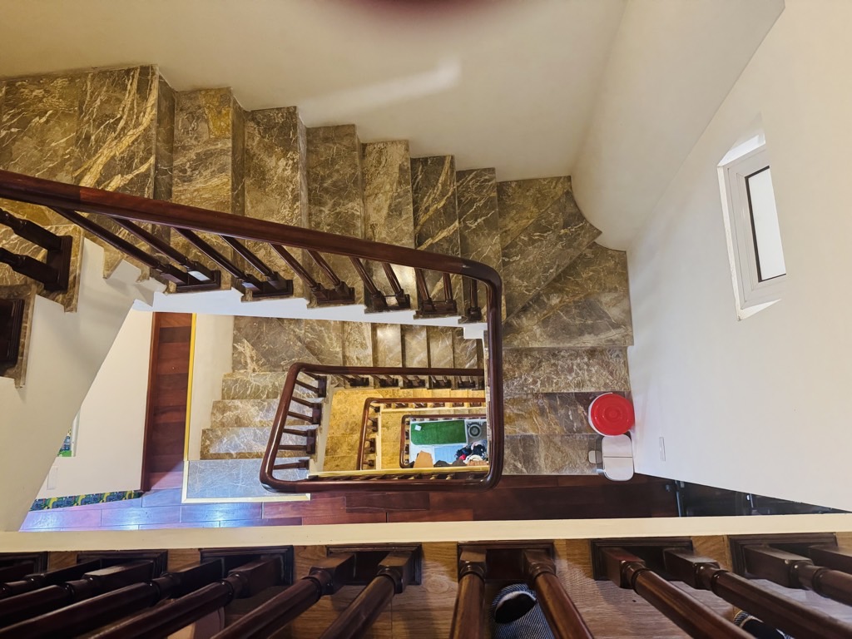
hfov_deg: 71.6
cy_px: 320
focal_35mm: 24
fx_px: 591
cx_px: 426
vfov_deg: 56.8
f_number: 1.78
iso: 800
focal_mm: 6.76
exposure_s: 1/50
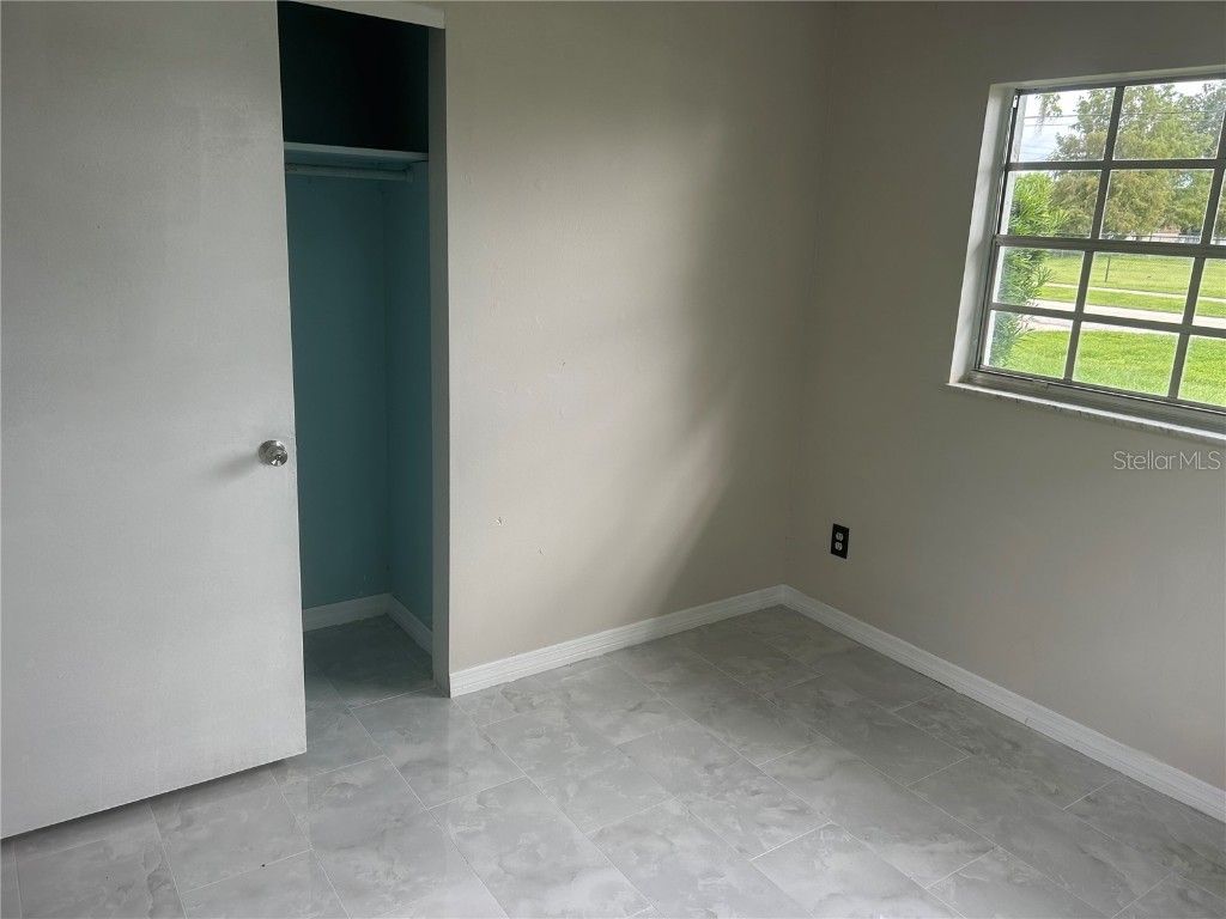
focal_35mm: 26
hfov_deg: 67.3
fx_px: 921
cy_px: 460
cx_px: 613
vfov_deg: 53.1
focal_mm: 5.7
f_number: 1.5
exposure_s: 1/255
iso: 40
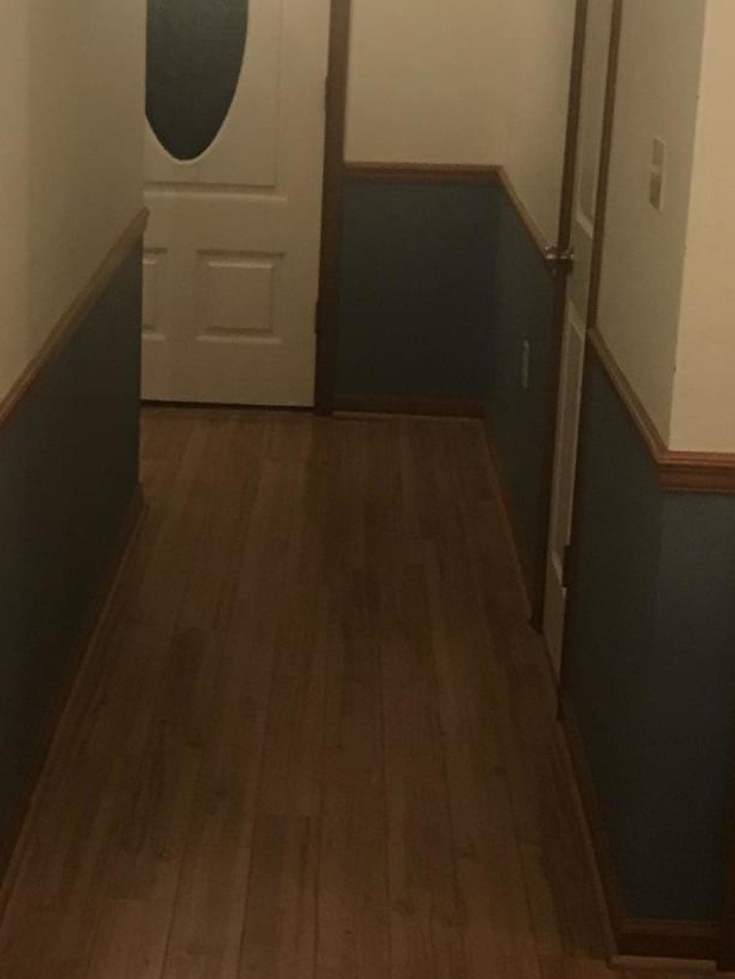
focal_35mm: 68
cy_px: 411
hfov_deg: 21.5
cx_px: 228
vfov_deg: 28.5
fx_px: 1925
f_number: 1.8
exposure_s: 1/15
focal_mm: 3.99
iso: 50
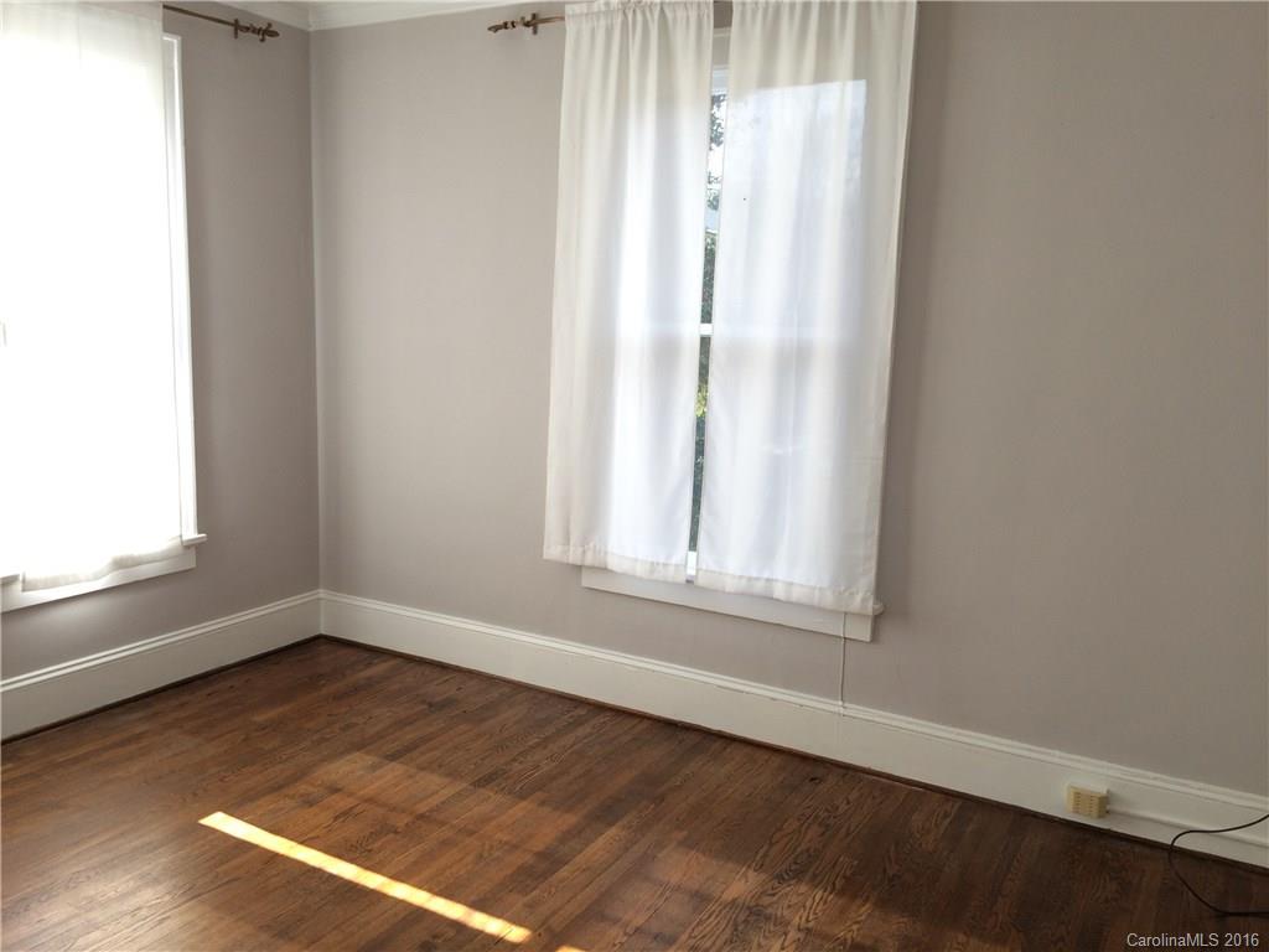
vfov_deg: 48.2
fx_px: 1063
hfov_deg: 61.7
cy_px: 476
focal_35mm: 29
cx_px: 634
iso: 32
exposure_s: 1/145
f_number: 2.2
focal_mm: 4.15
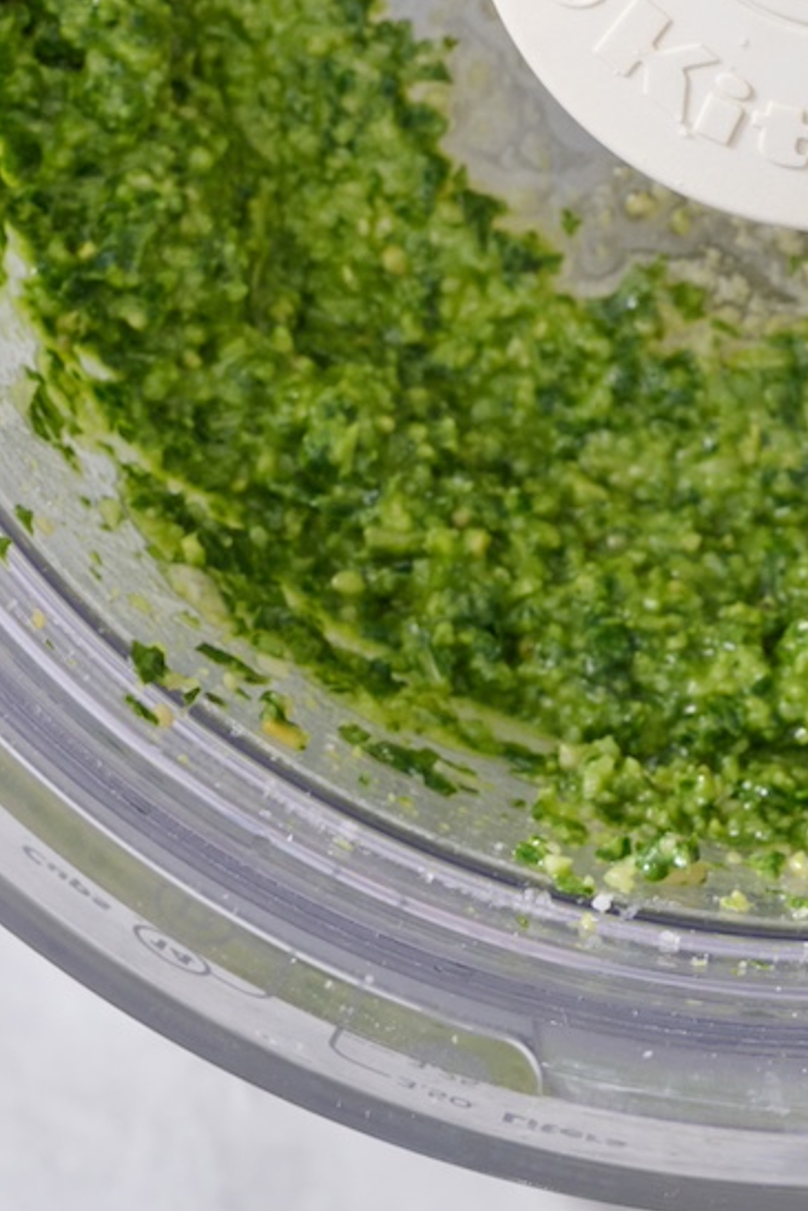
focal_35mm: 158
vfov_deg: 12.8
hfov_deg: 8.6
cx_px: 879
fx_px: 5316
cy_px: -35
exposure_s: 1/200
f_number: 14
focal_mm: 48
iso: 500
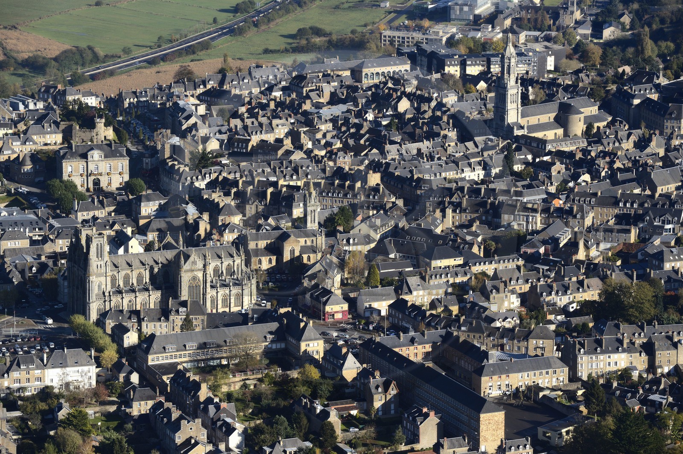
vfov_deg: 8.6
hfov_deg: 12.8
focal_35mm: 160
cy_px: 227
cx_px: 342
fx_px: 3033
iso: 400
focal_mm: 160
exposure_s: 1/1000
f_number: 8
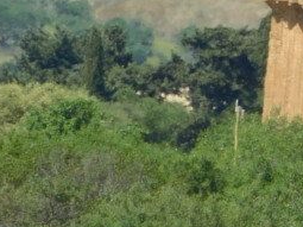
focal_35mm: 2418
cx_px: 686
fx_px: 21155
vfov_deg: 0.6
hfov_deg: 0.8
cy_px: 69
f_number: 6
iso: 125
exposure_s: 1/500
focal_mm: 91.2
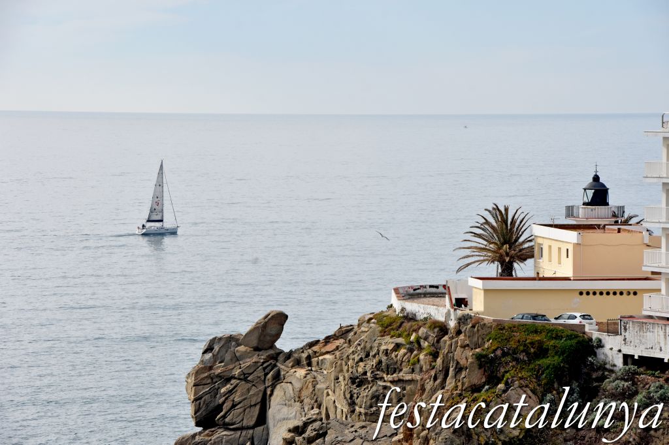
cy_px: 222
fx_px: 3065
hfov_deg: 12.5
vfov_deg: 8.3
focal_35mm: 165
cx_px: 334
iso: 250
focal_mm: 110
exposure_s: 1/500
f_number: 11
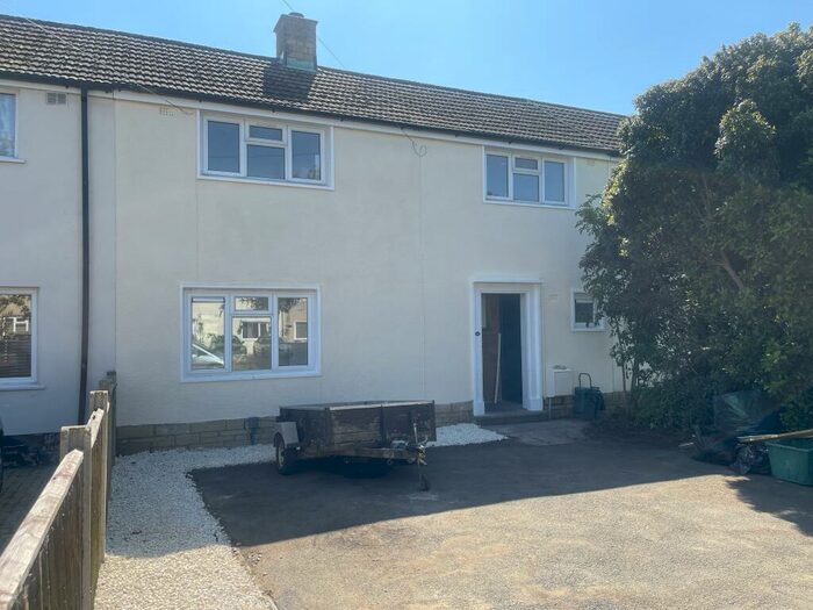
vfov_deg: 53.1
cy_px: 305
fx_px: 611
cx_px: 406
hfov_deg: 67.3
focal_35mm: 26
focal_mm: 5.1
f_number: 1.6
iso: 32
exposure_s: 1/1534
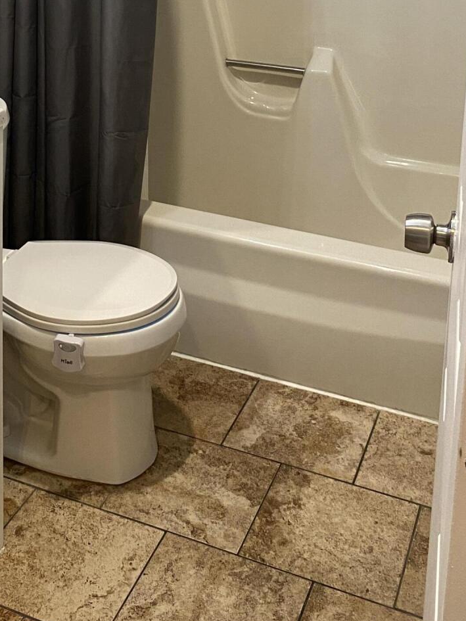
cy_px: -31
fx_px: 987
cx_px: 122
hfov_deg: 26.3
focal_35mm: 55
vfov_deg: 31.7
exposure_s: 1/60
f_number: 1.8
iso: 250
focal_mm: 4.25
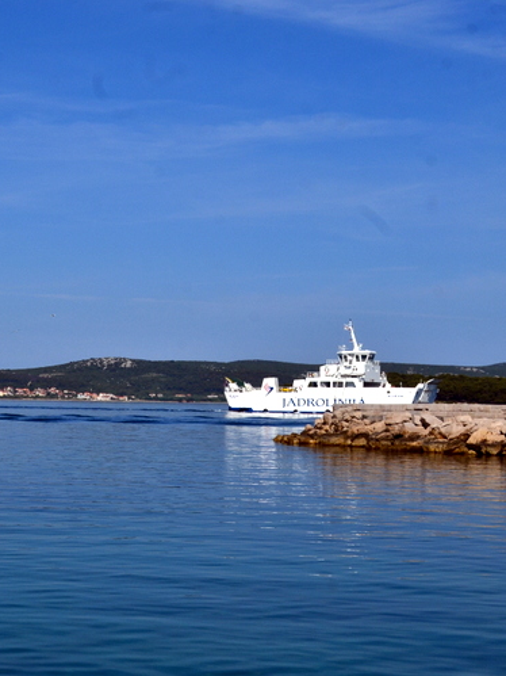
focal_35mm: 74
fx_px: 1443
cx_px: -26
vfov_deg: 26.3
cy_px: 345
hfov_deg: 19.2
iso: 180
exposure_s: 1/500
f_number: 11
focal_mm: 32
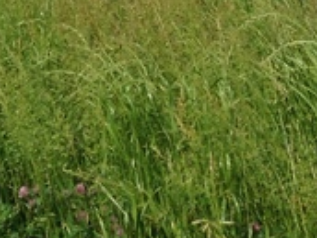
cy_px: -404
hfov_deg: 10.0
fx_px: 1758
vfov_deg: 7.1
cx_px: -140
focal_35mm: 192
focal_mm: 4.12
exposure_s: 1/2710
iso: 50
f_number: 2.4
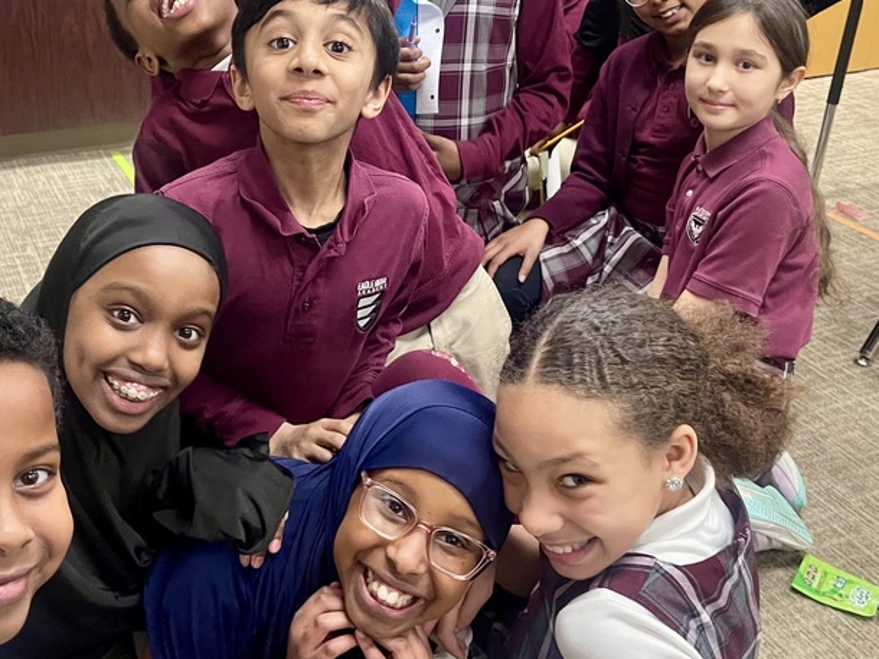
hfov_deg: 44.6
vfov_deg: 34.0
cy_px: 224
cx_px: 353
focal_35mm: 42
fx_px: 1066
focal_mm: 5.1
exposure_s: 1/48
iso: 500
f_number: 1.6
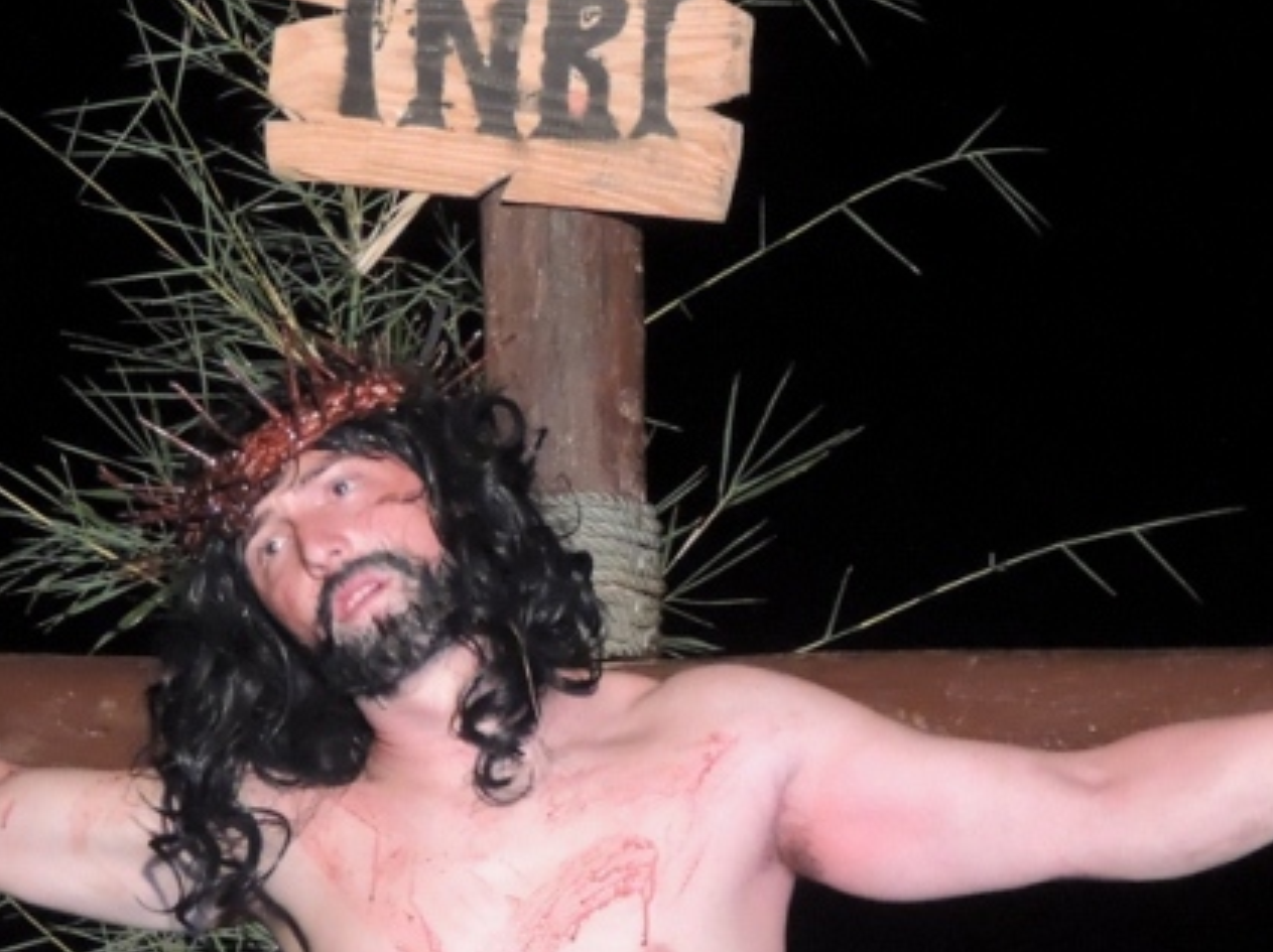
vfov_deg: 2.8
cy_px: 580
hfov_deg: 3.8
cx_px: 559
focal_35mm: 523
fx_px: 19217
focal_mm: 49
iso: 1400
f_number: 4.7
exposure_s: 1/15
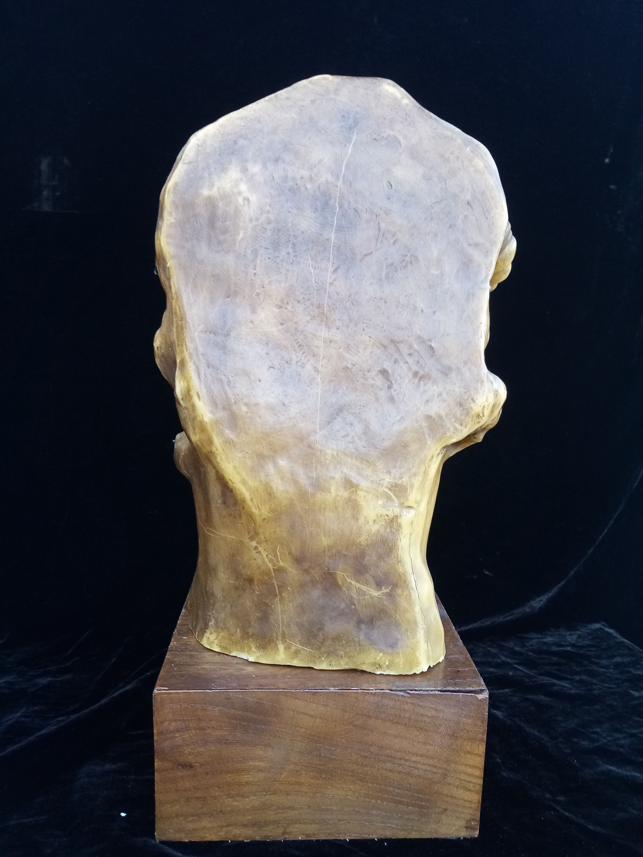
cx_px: 322
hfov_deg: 53.1
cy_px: 428
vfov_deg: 67.3
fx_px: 644
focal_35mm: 26
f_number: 1.8
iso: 133
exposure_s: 1/50
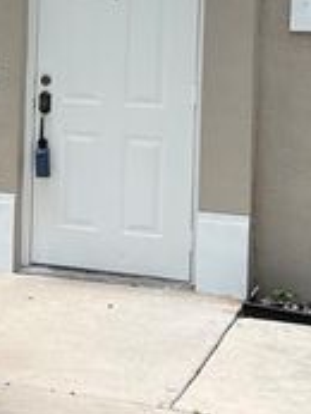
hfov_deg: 14.4
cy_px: 28
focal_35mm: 100
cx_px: -43
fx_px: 1196
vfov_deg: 19.2
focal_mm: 5.7
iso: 50
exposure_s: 1/1575
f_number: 1.5
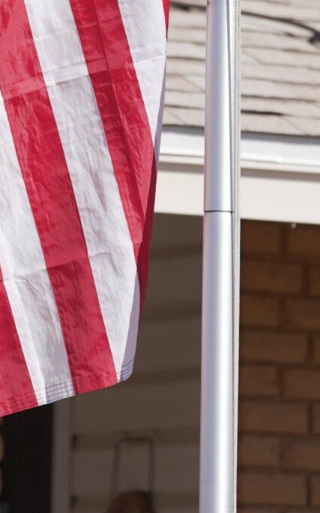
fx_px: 6131
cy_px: -336
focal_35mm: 439
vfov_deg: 4.7
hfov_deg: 3.0
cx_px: -90
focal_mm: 115
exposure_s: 1/2000
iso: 100
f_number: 2.8
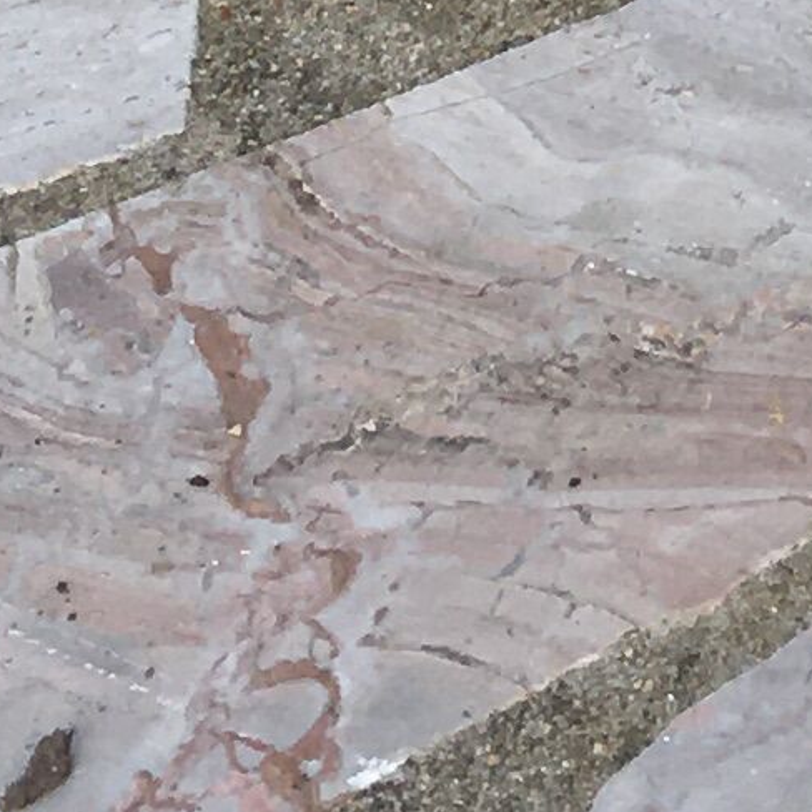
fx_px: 5626
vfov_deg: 7.4
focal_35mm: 212
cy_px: -1544
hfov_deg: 8.0
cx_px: 1393
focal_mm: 4.15
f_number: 2.2
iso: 25
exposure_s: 1/394
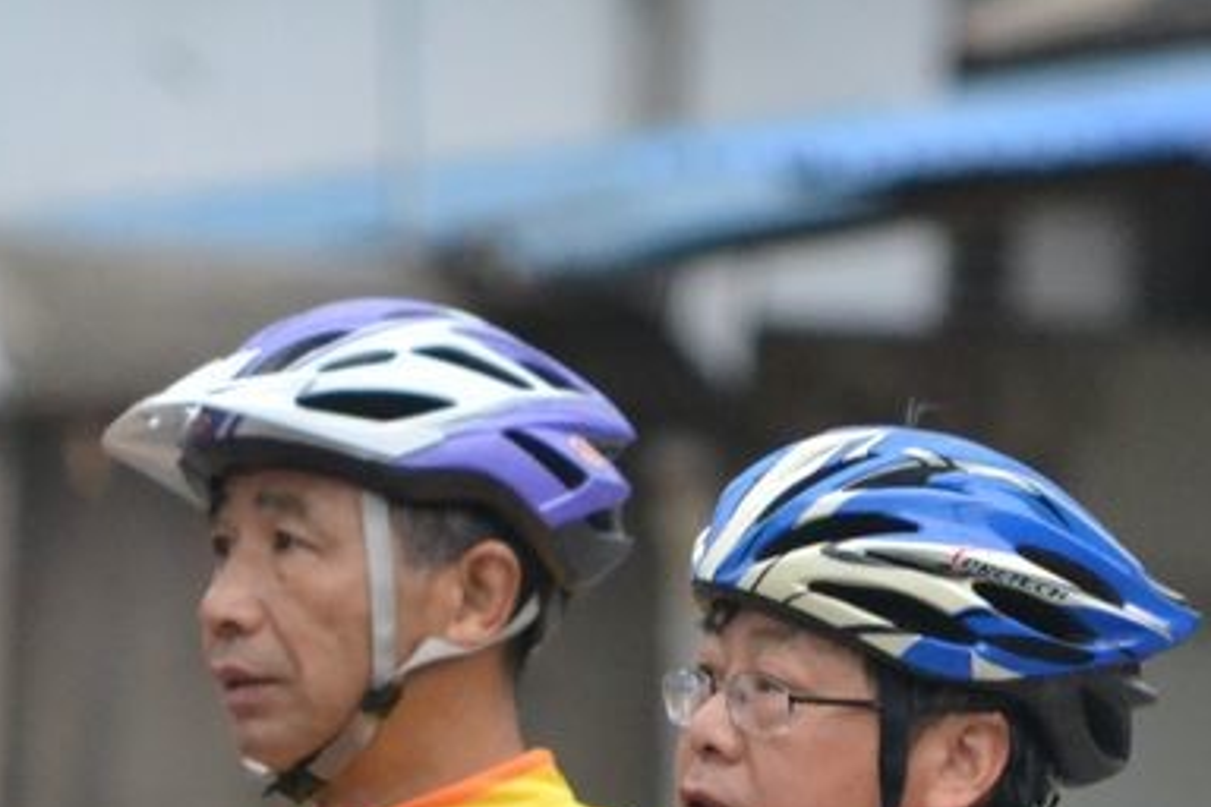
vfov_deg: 1.1
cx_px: 665
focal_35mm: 1199
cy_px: 868
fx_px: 40330
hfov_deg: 1.7
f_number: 5.6
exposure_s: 1/500
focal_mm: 300
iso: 2500
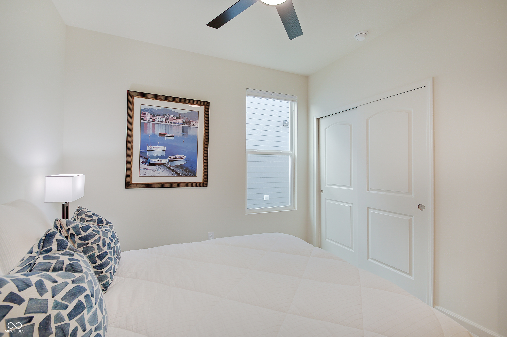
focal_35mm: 15
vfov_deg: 77.2
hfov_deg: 100.4
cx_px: 254
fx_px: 211
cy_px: 168
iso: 80
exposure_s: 1/3.33
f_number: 9
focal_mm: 10
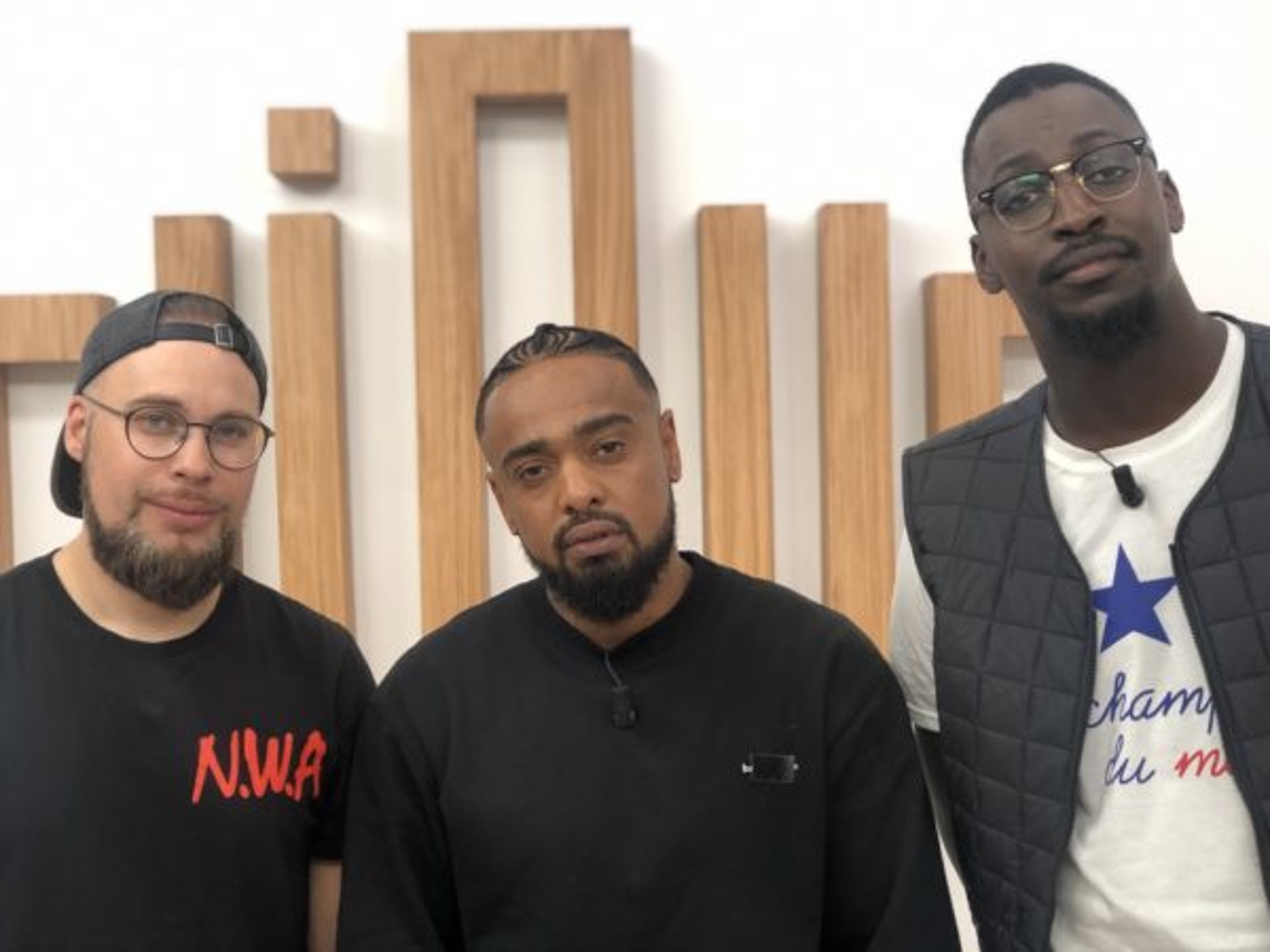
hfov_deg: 33.8
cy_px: 476
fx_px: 2091
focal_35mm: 57
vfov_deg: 25.7
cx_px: 635
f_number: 2.8
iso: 20
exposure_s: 1/31
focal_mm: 6.6
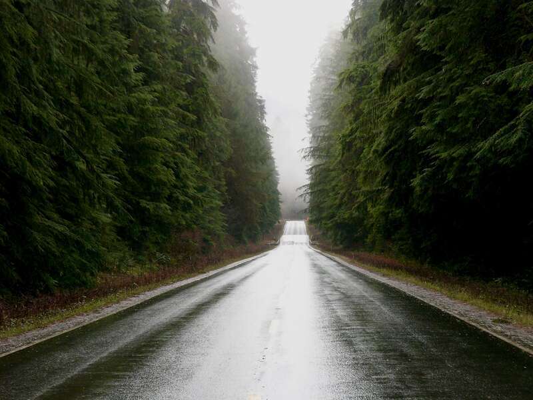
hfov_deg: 21.8
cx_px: 266
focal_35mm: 90
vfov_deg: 16.4
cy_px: 200
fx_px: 1386
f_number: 3.2
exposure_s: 1/60
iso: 200
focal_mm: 22.5
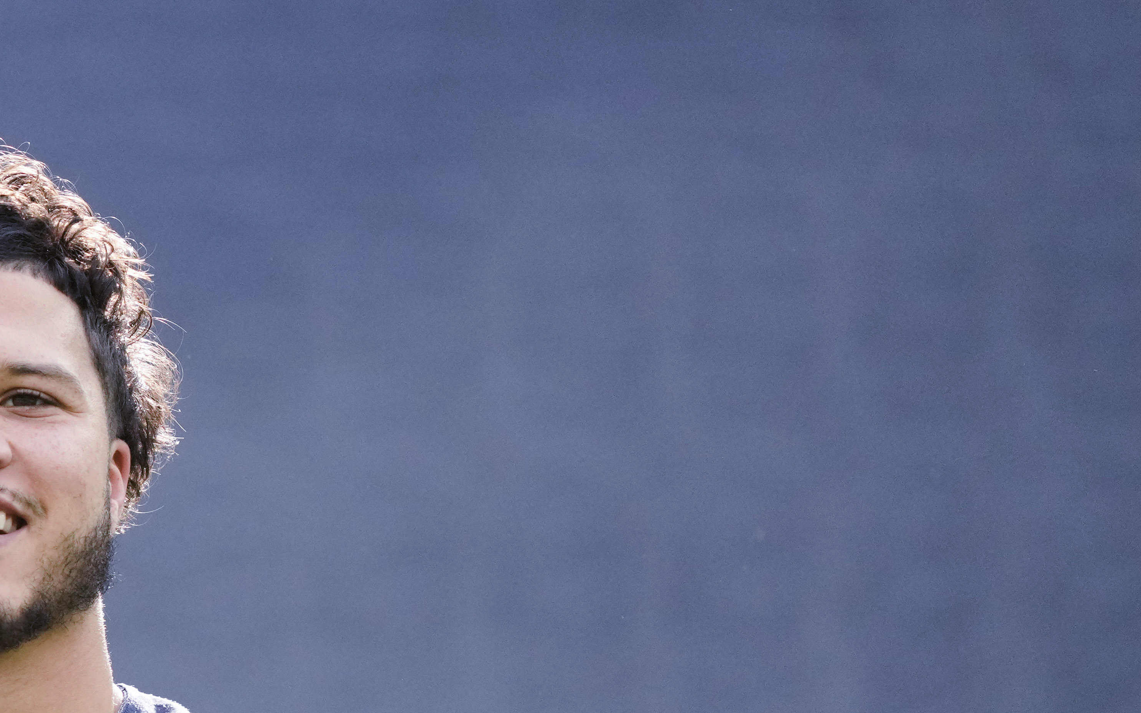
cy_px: 617
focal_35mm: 1184
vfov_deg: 1.1
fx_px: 36816
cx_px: -457
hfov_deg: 1.8
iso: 1600
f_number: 2.8
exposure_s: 1/2000
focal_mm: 400
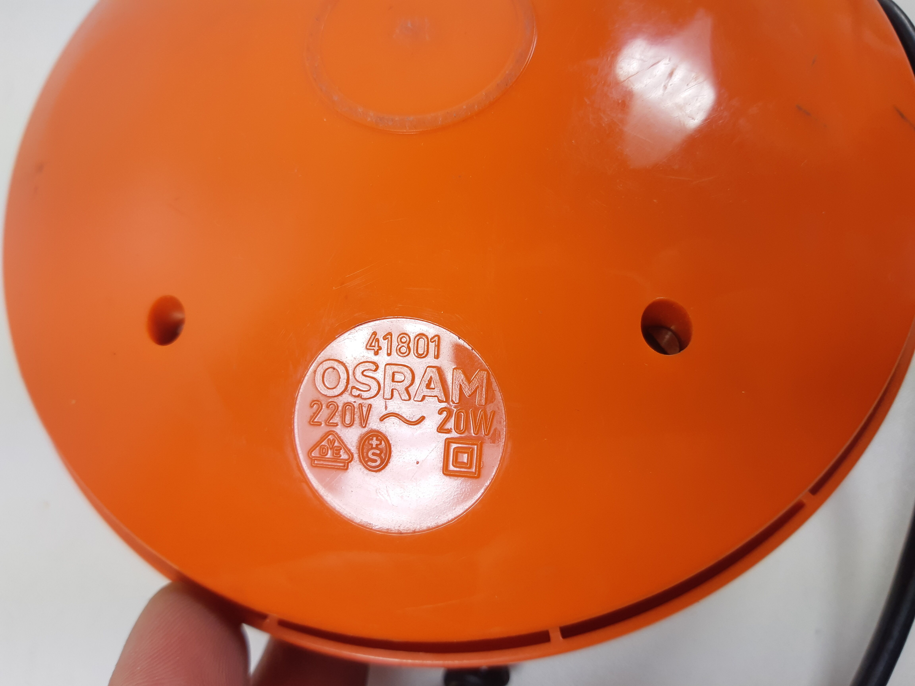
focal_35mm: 26
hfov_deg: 67.3
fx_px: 687
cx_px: 458
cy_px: 343
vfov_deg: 53.1
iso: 40
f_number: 1.7
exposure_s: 1/265
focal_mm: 3.93
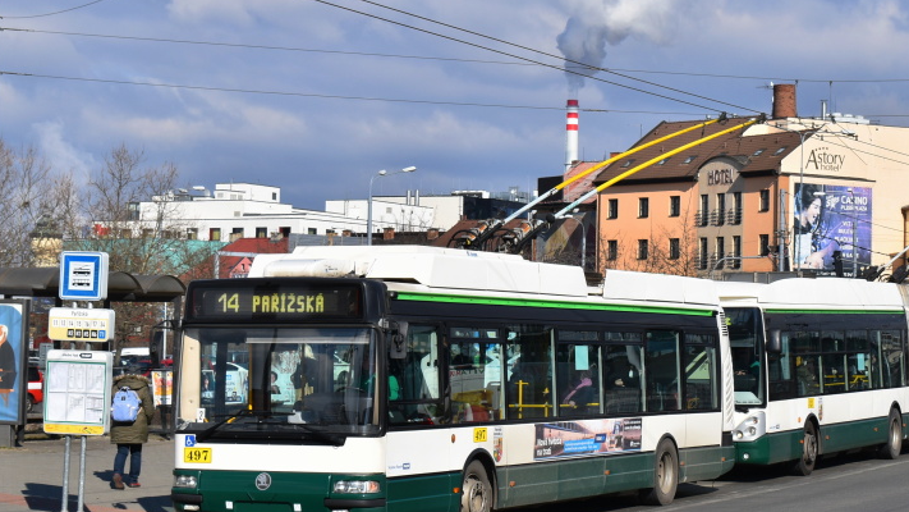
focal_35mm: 95
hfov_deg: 22.4
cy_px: 236
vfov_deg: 12.7
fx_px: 2290
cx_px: 538
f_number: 11
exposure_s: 1/500
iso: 200
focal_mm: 42
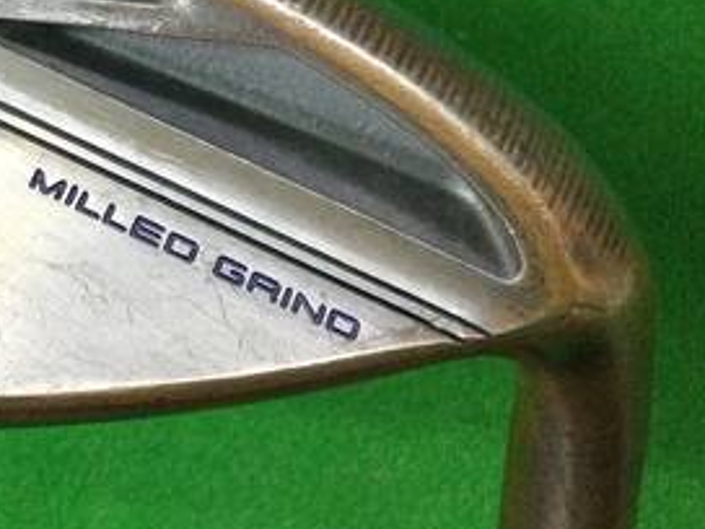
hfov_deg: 25.8
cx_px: 67
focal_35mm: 73
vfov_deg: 20.1
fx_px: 1487
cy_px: 194
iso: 100
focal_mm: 3.3
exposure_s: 1/30
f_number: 2.4
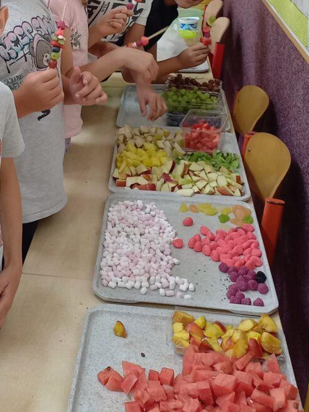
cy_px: 9
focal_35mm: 61
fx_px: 726
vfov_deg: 29.8
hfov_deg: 22.8
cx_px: -20
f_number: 1.8
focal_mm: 4.65
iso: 320
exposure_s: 1/50
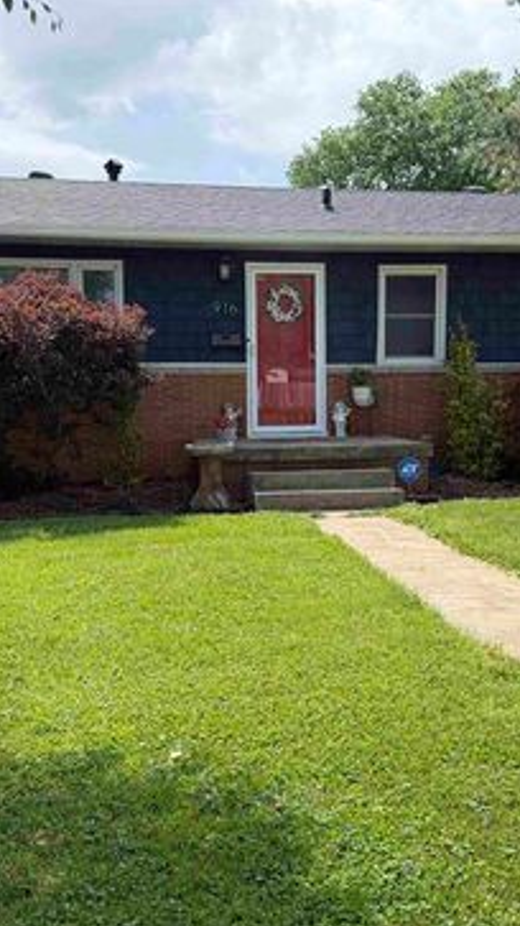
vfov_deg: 55.3
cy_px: 473
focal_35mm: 36
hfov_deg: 32.8
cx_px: 265
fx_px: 883
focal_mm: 6.76
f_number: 1.78
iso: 100
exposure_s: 1/3584
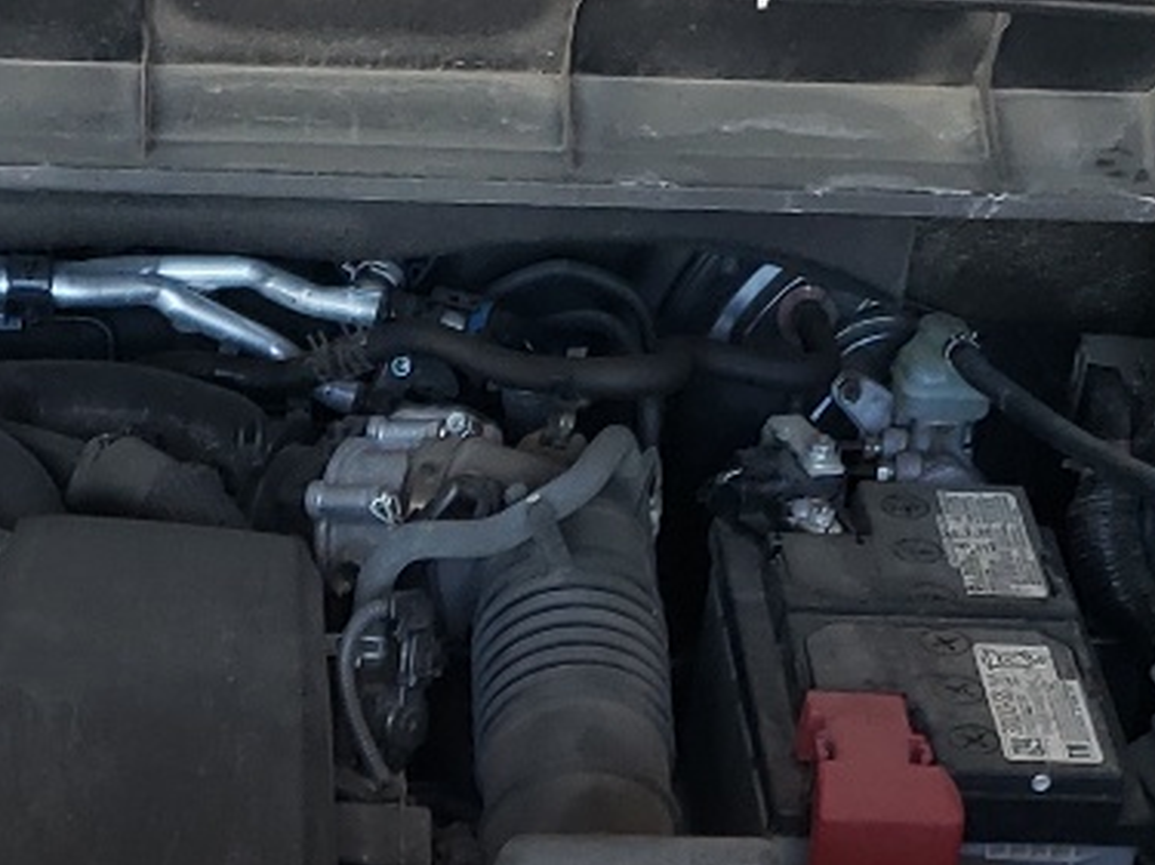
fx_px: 3702
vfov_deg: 12.2
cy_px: 1545
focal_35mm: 111
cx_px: 166
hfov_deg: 17.5
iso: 57
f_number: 1.5
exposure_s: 1/60.2
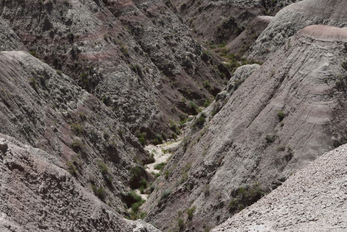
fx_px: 1022
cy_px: 120
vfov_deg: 12.9
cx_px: 133
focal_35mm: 106
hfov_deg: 19.2
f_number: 11
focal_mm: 50
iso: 220
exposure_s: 1/500
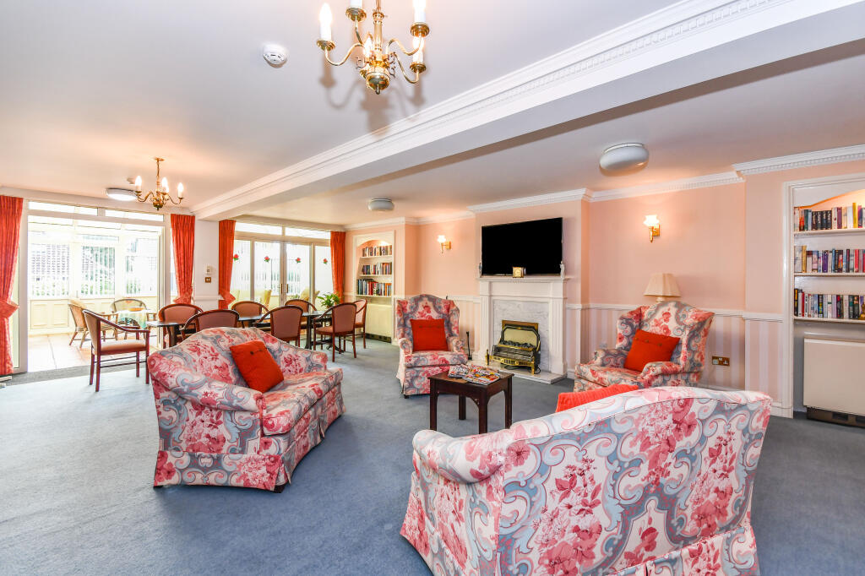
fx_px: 360
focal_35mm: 15
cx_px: 432
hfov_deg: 100.4
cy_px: 288
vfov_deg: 77.3
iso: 200
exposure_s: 1/13
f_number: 9
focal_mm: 10
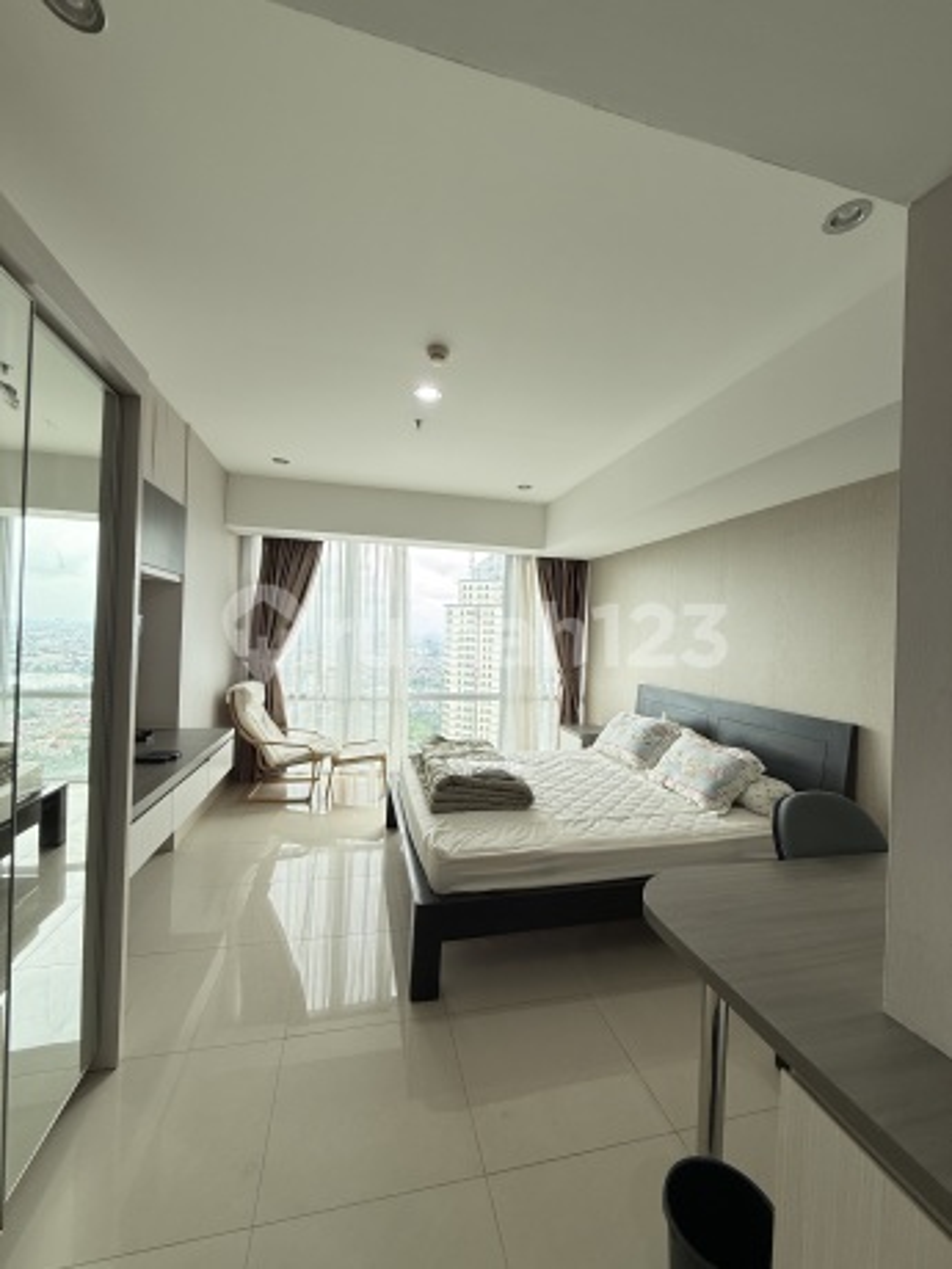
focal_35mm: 14
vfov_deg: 102.1
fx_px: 513
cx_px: 476
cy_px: 634
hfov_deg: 85.7
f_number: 2.2
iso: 125
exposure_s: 1/99
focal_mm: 2.22
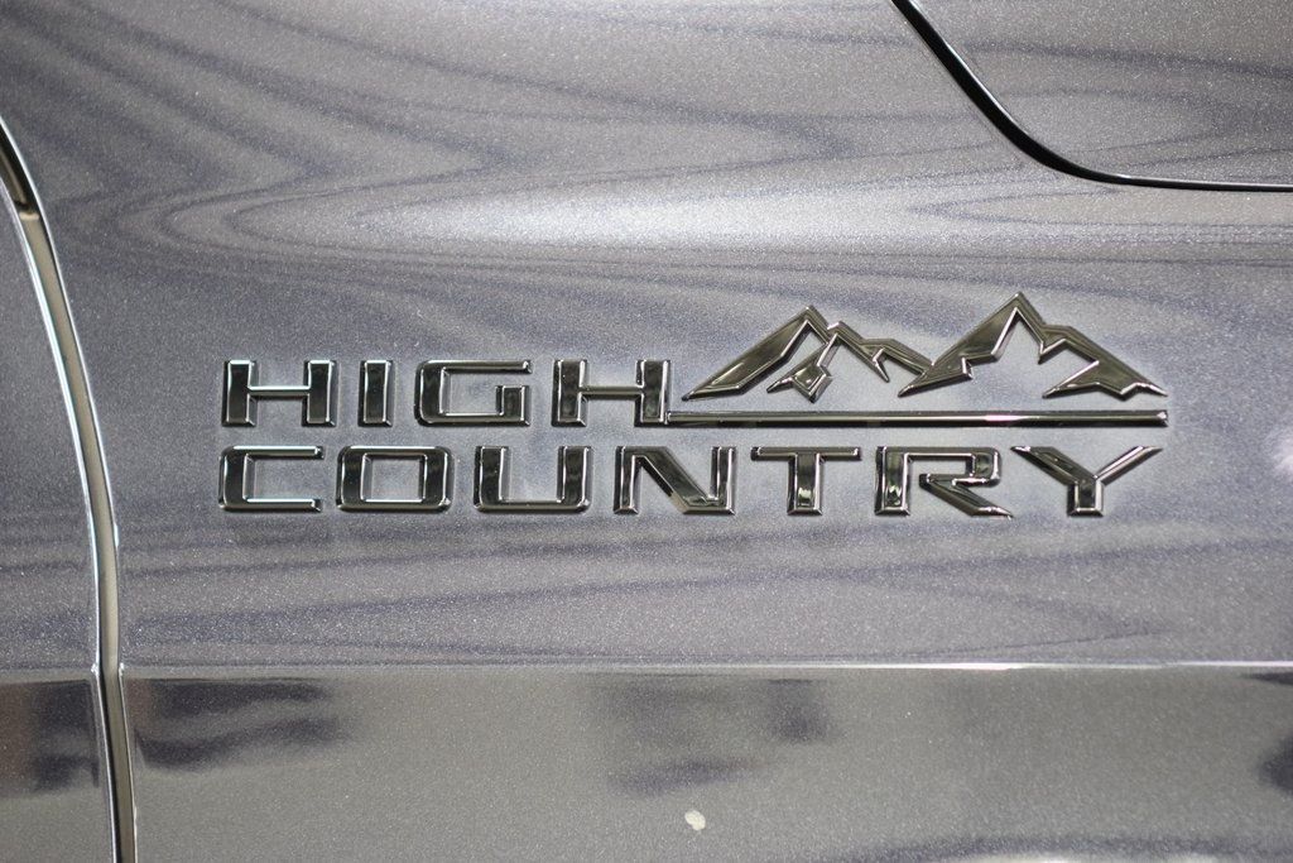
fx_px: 3772
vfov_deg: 13.0
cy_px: 432
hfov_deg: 19.5
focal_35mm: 105
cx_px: 646
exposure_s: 1/25
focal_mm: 70
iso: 1600
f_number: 2.8
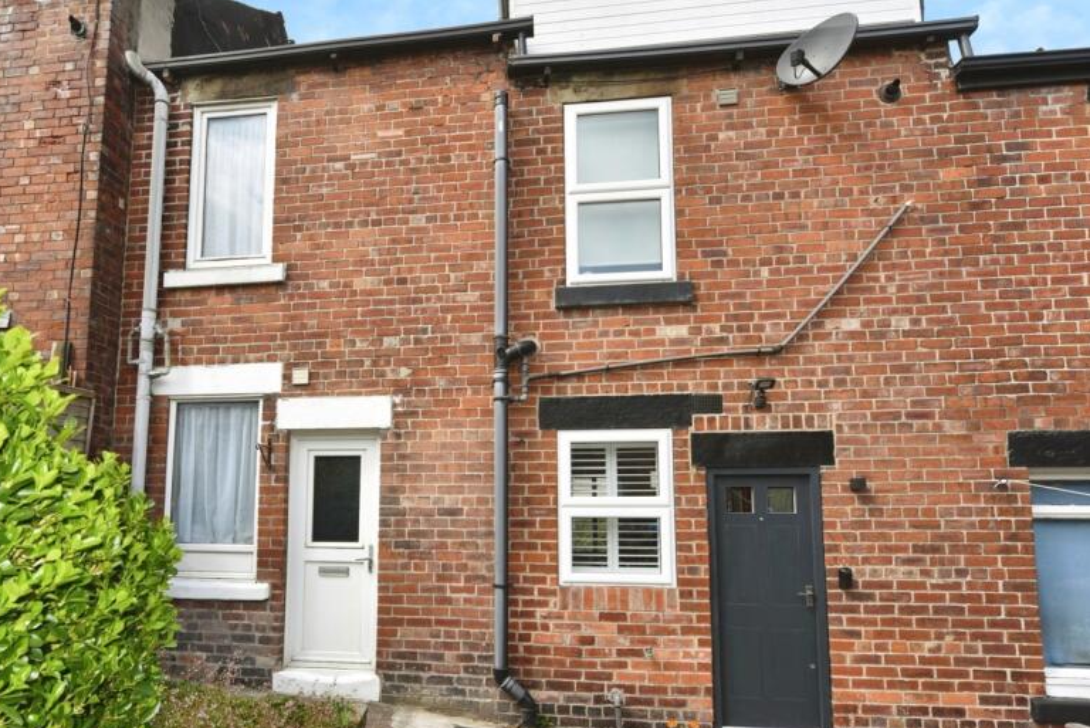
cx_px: 416
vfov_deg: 62.0
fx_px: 606
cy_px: 370
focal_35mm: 20
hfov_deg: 82.5
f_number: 8
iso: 100
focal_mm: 15
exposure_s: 1/200
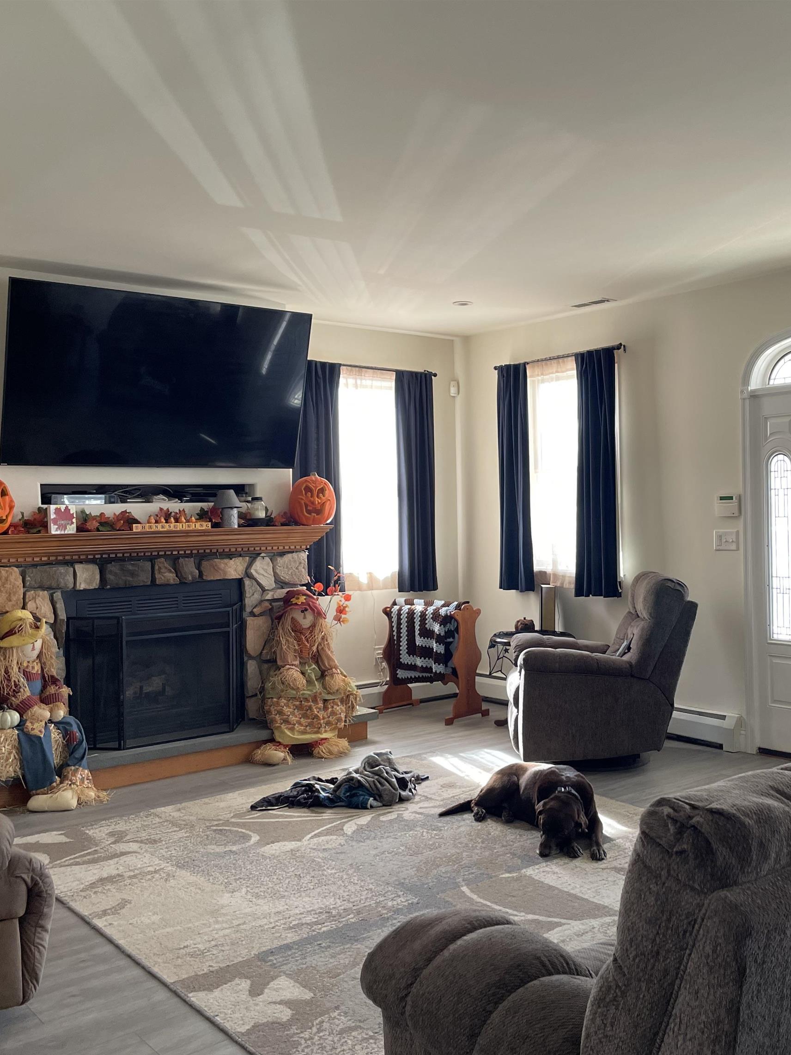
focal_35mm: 35
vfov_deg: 52.6
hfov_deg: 40.3
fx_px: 1066
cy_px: 532
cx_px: 517
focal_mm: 4.2
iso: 125
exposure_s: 1/121
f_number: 1.6
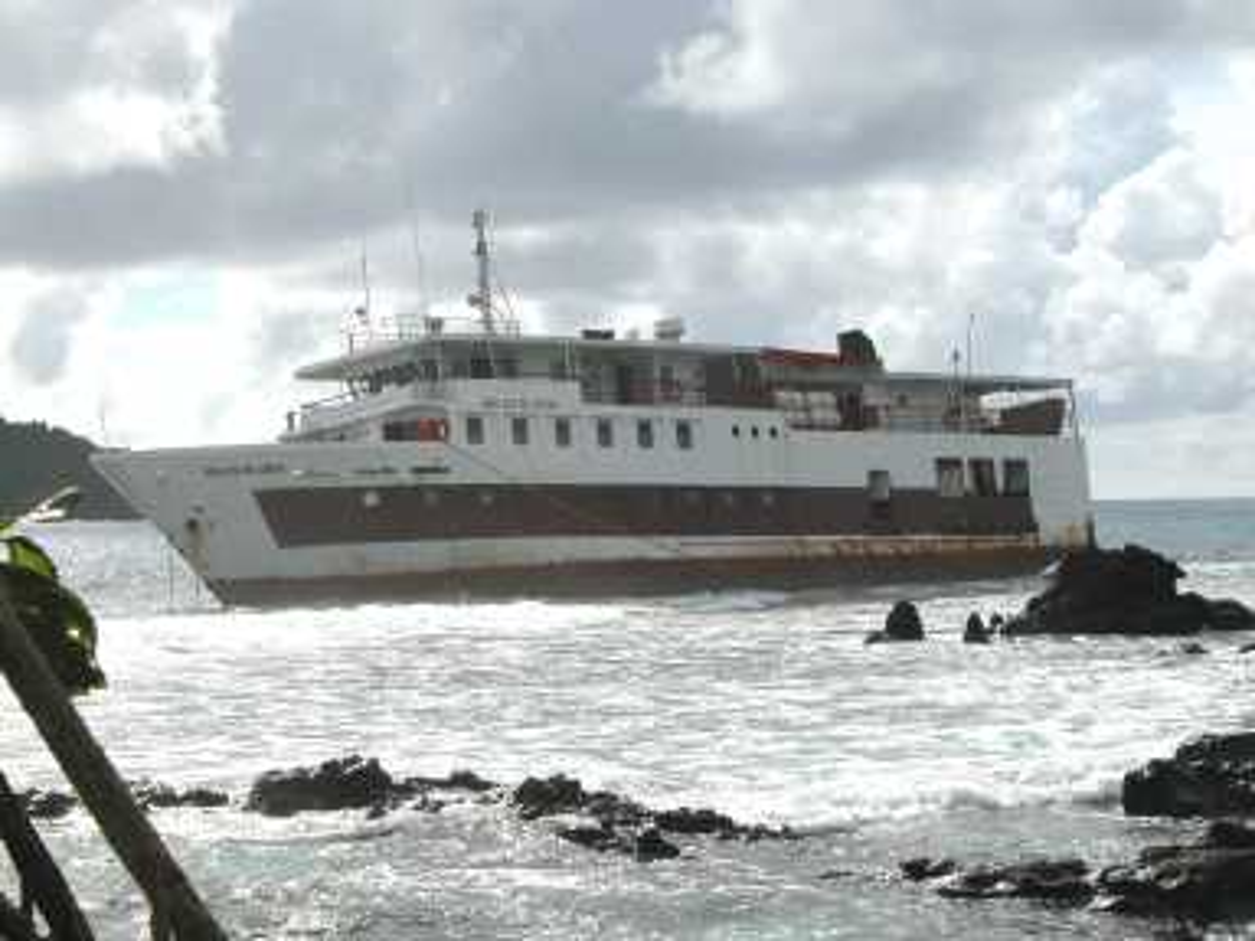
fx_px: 3372
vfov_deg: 15.9
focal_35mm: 93
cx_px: 628
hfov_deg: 21.1
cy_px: 470
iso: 100
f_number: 6.4
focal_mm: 23.7
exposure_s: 1/768
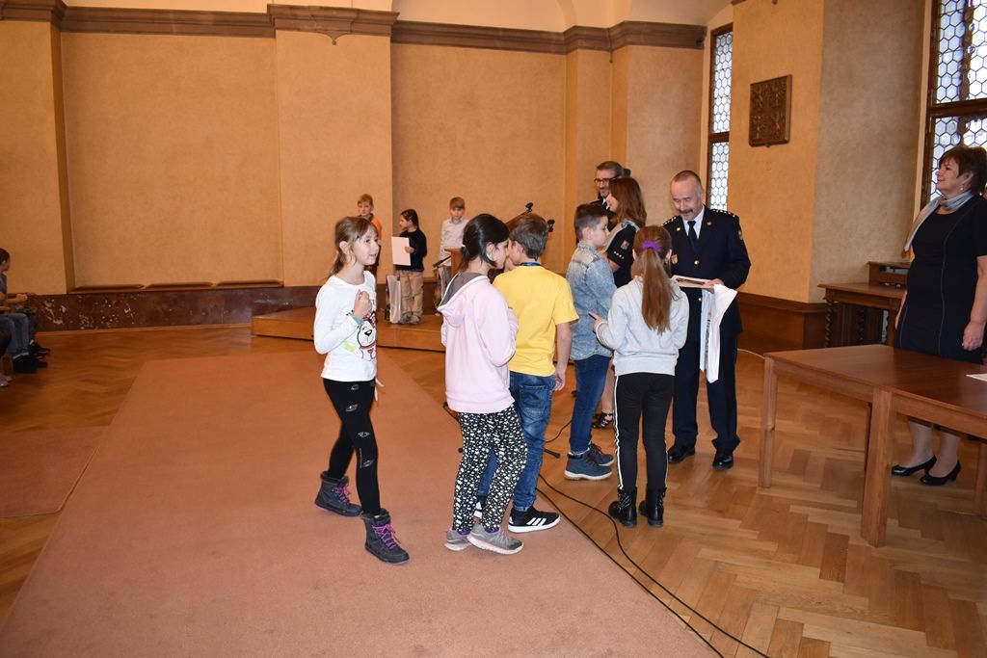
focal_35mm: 27
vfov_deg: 47.9
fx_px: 740
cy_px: 329
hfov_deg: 67.4
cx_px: 494
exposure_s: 1/60
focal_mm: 18
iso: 800
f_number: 3.5
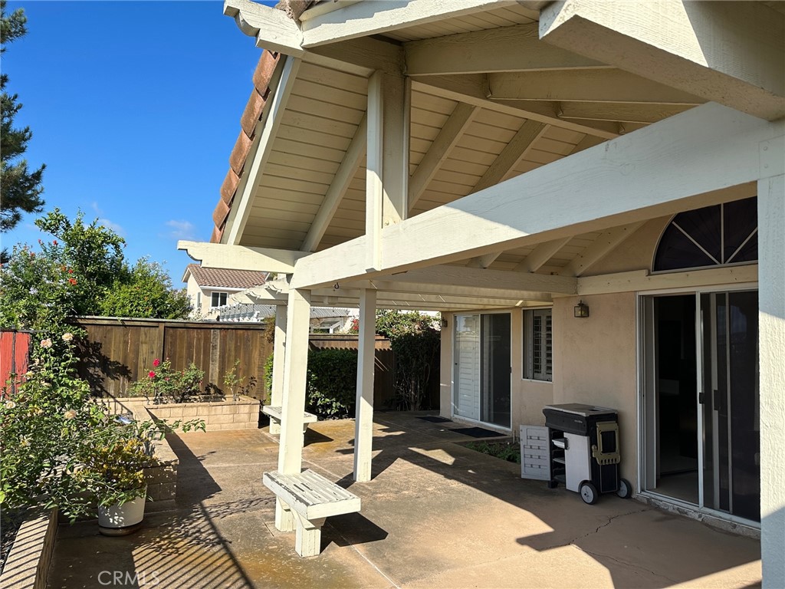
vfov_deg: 56.8
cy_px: 294
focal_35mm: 24
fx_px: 544
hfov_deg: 71.6
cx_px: 392
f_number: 1.78
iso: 80
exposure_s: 1/3861
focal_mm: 6.86
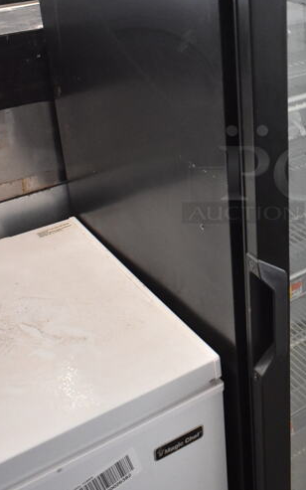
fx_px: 681
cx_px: 293
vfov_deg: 39.2
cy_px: 171
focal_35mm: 51
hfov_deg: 24.4
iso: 3200
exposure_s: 1/125
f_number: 3.5
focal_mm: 18
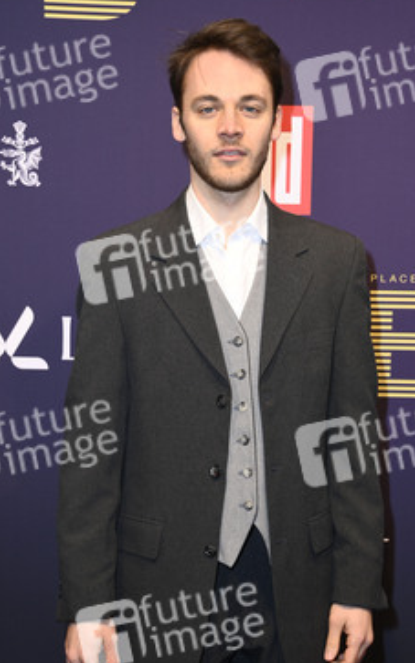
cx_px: 223
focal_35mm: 73
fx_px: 1320
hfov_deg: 17.9
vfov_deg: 28.2
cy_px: 353
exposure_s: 1/250
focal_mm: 65
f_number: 6.3
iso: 500
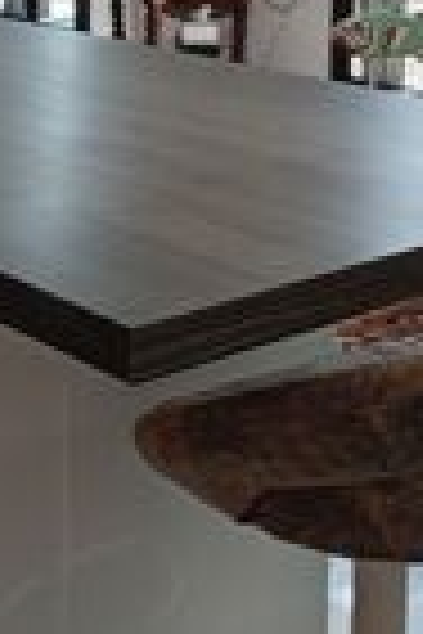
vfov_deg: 23.6
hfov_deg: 15.8
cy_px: 133
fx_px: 1498
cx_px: 27
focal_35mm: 85
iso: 71
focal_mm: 3.98
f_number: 1.8
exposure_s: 1/50
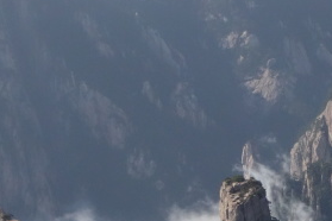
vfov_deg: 5.9
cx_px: 221
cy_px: 169
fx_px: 2130
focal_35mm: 231
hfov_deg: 8.9
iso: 800
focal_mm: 23.27
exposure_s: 1/1600
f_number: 8
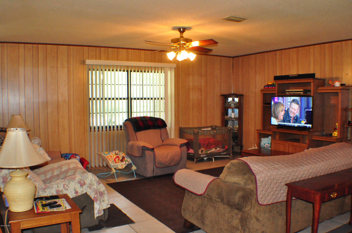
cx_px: 176
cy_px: 116
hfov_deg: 49.6
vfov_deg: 34.1
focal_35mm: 39
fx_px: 381
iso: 3200
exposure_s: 1/60
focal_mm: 26
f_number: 8
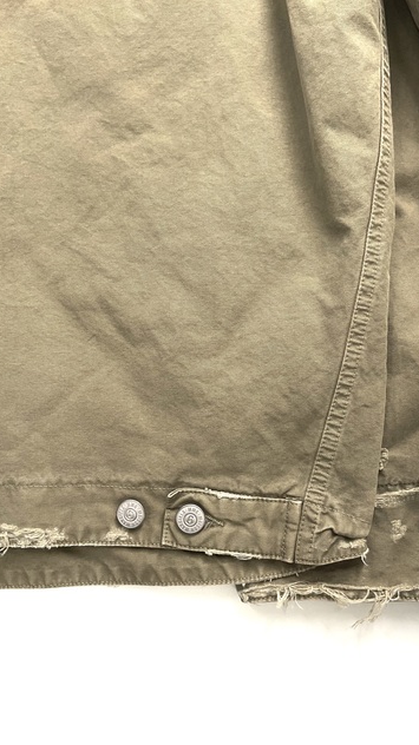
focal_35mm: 32
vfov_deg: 61.0
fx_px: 633
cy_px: 375
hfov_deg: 36.5
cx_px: 248
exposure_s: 1/60
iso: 40
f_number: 1.8
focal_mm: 3
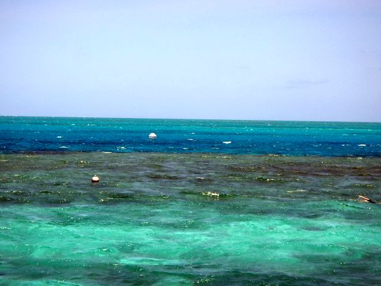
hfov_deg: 17.3
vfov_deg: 13.0
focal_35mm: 114
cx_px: 194
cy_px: 154
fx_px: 1255
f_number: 5
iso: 80
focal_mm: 18.46
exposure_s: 1/640
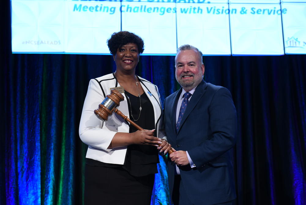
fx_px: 442
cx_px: 153
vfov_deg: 26.0
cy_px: 102
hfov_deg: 38.2
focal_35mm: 52
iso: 1250
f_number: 3.5
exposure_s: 1/100
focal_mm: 52
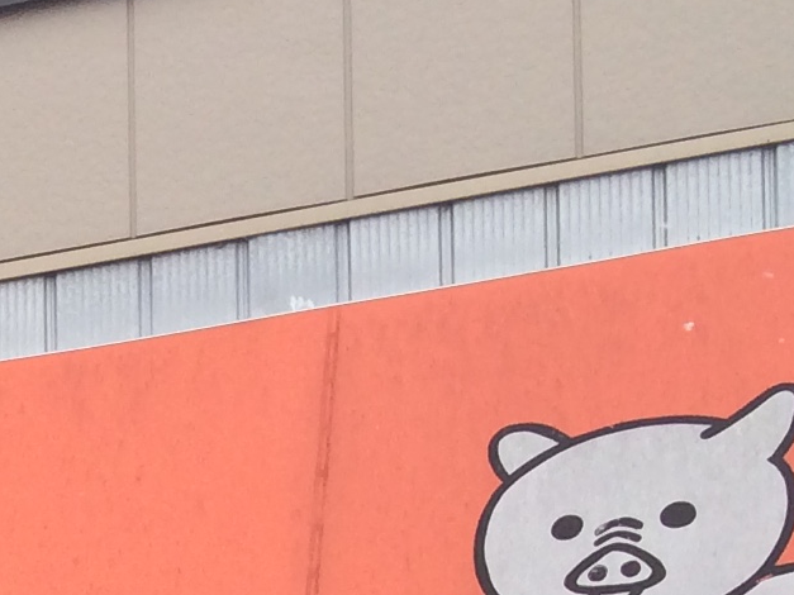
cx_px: -818
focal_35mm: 151
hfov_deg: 11.7
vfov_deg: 9.0
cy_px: 1374
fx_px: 3463
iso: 32
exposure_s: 1/662
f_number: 2.2
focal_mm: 4.15
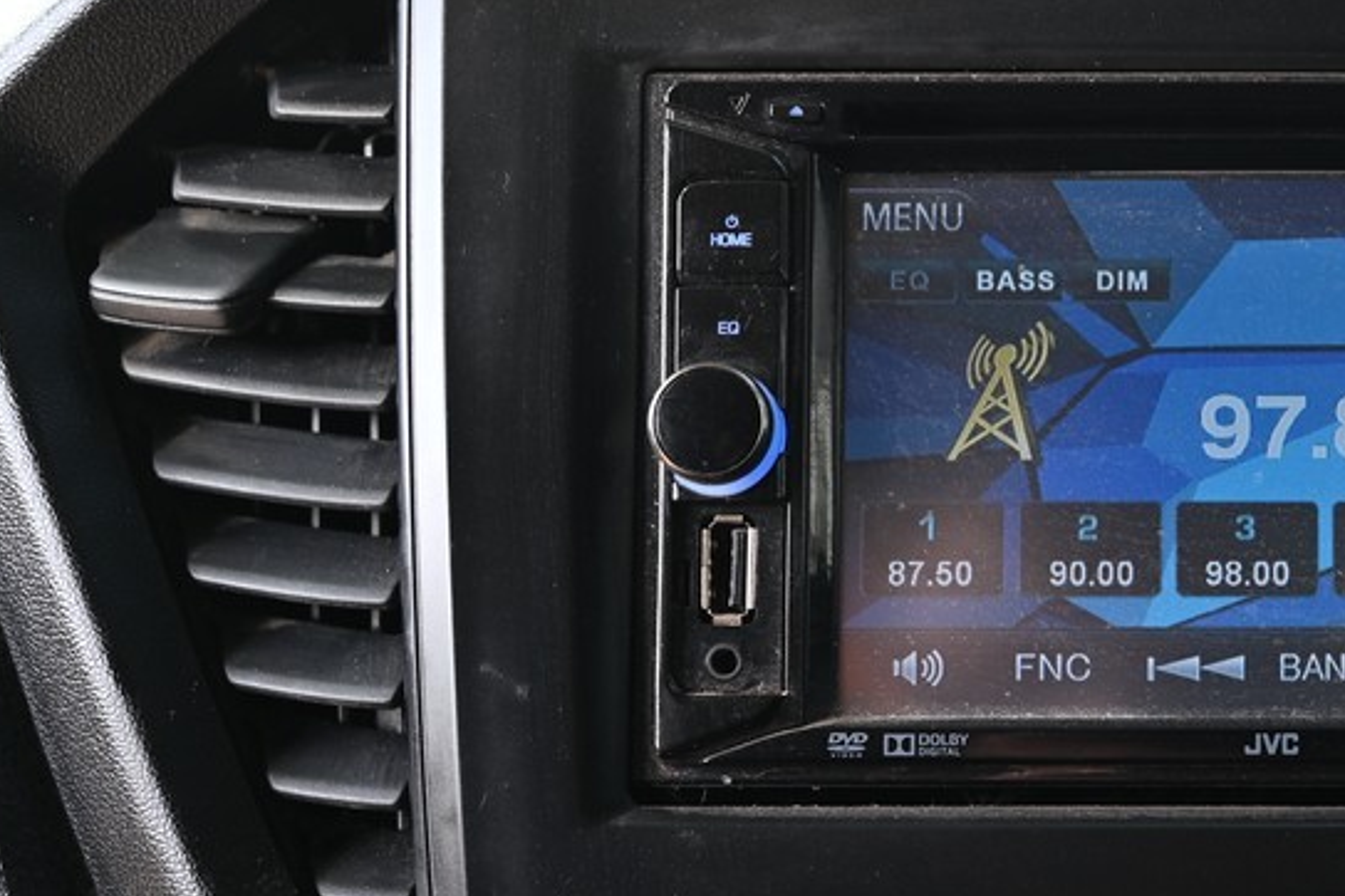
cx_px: 1261
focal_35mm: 75
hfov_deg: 25.9
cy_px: 485
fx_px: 2802
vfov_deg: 18.2
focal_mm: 37
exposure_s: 1/60
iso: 280
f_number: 5.6
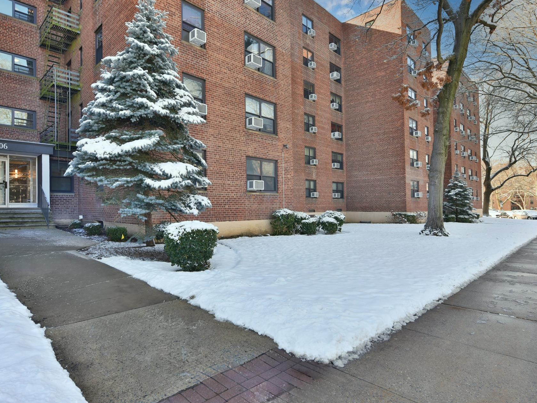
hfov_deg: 81.7
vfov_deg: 65.9
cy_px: 195
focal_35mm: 20
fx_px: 310
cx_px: 261
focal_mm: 17
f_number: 7.1
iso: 400
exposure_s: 1/125
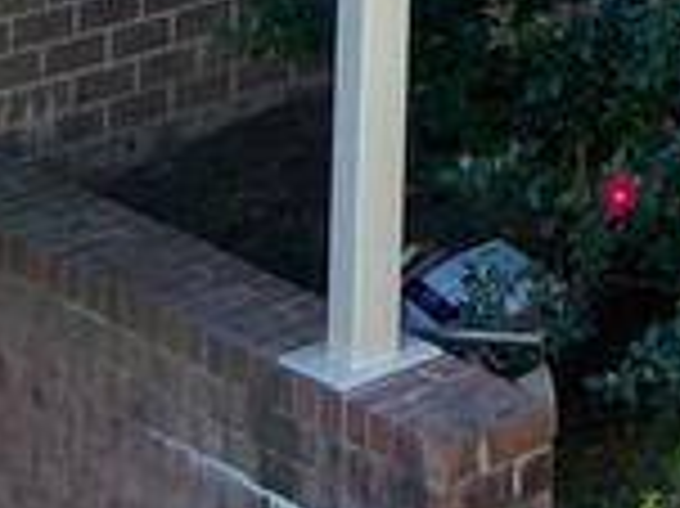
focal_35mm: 176
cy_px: -1205
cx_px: 1396
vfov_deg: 7.2
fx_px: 3455
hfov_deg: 10.3
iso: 32
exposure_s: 1/381
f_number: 1.8
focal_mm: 4.25
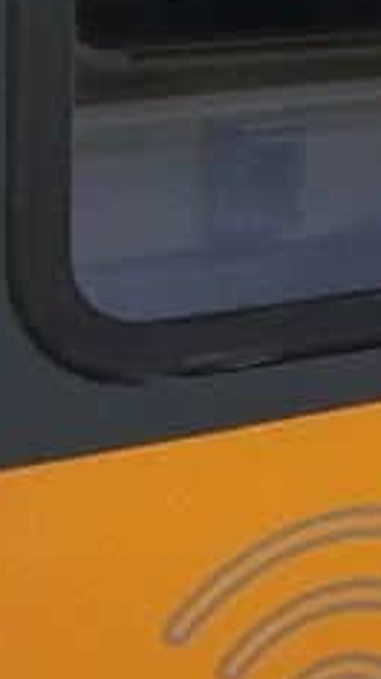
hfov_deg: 6.2
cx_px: 1691
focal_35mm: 150
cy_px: -222
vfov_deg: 13.8
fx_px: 2697
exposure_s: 1/33
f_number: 1.8
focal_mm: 4
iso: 250
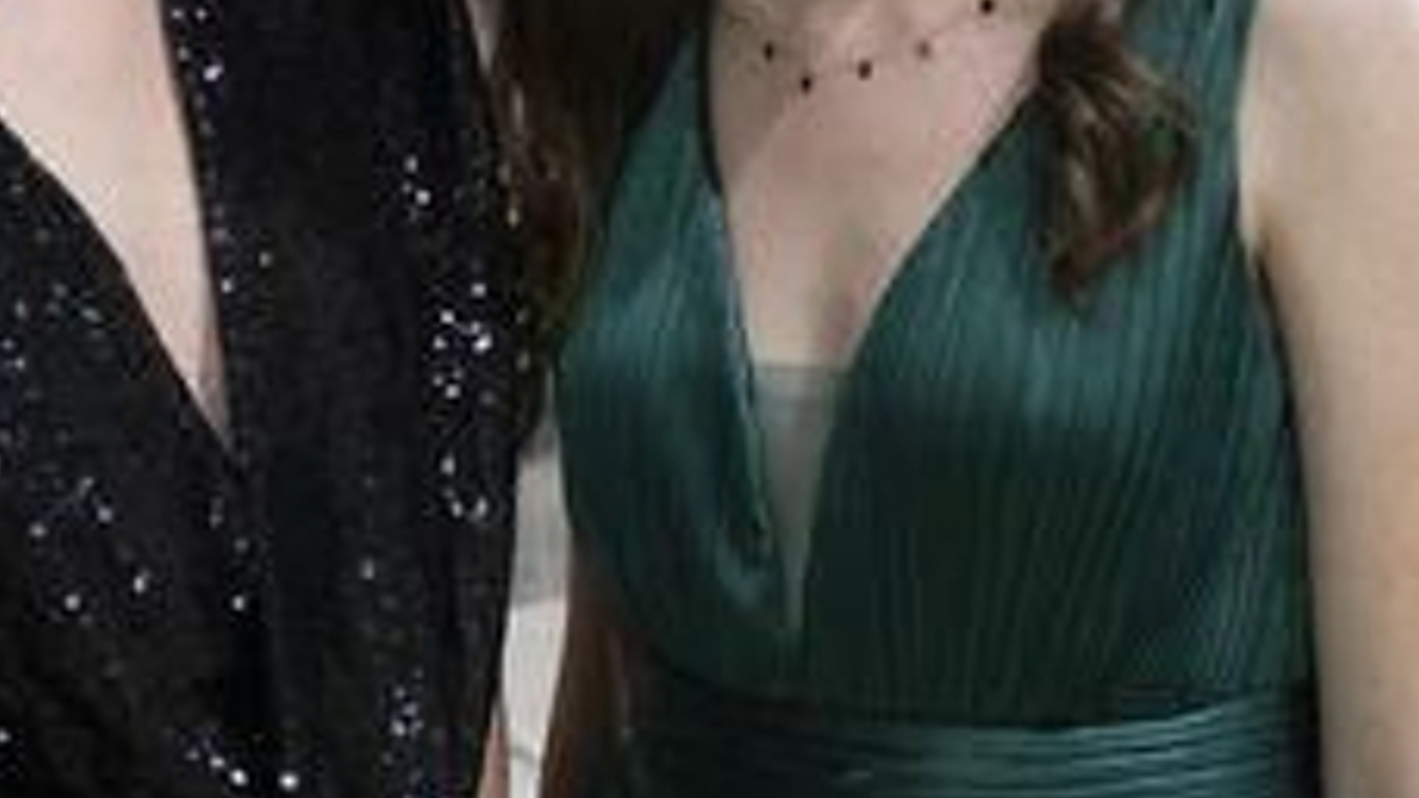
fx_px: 4854
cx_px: 25
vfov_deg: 9.4
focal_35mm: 129
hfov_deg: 16.3
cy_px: 196
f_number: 3.2
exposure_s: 1/125
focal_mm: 35
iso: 1250
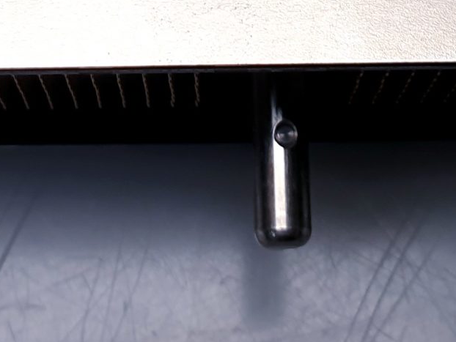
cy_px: -354
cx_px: 241
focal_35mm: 107
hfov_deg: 18.4
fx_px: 1410
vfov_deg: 12.2
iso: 50
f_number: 2.4
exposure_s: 1/100
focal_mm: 4.3
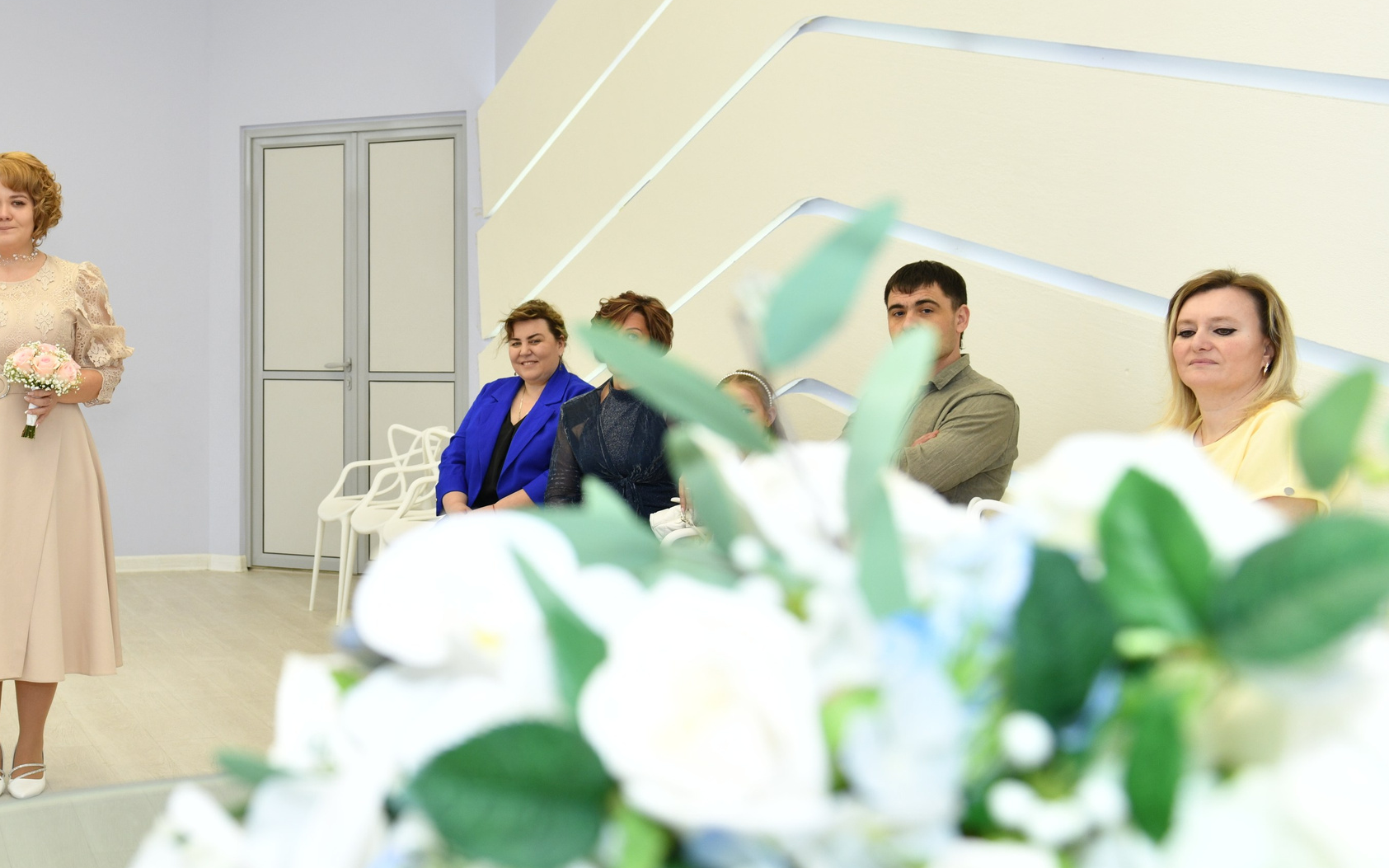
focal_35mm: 48
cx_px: 345
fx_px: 1817
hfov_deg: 40.6
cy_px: 342
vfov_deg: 26.8
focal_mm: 31
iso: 500
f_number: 4
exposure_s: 1/160
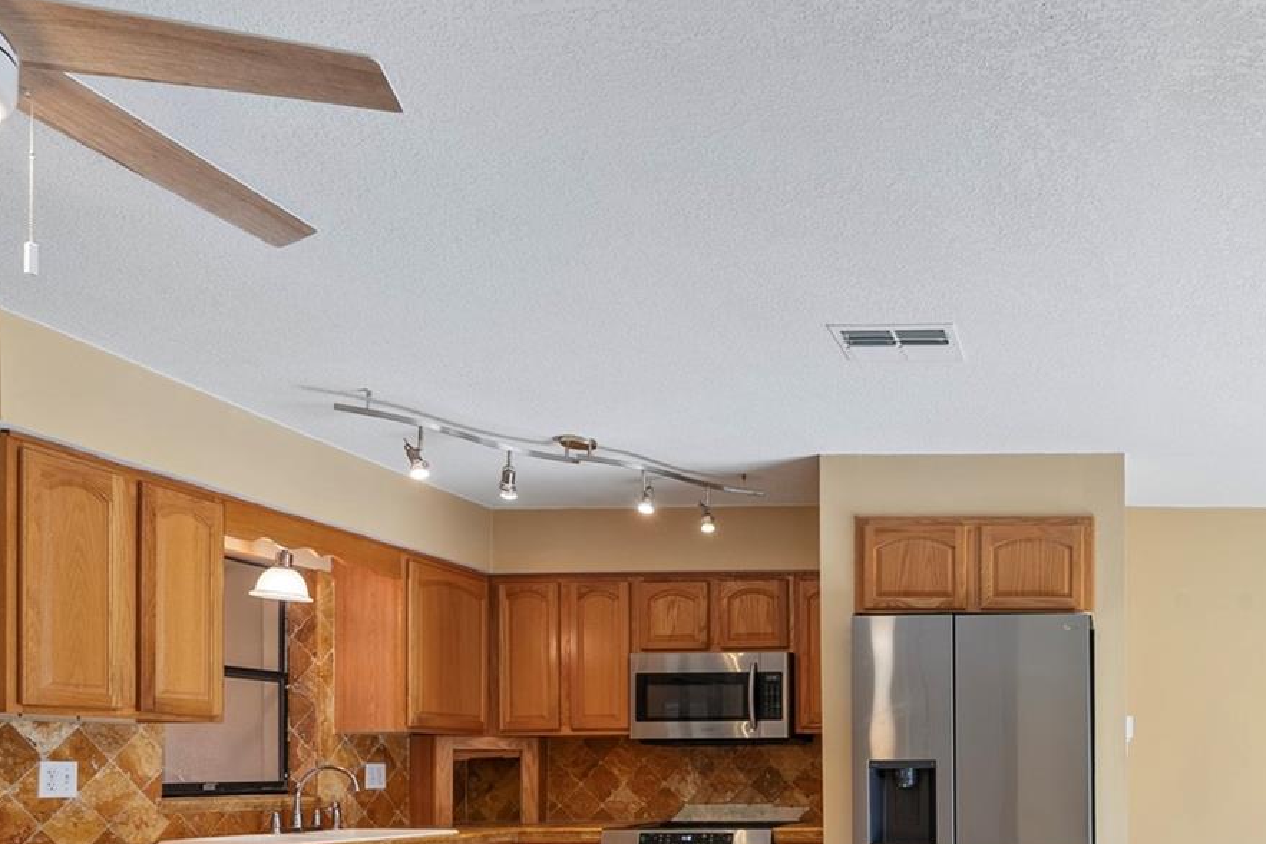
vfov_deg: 41.5
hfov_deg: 56.0
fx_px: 1020
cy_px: 754
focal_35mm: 29
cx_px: 1114
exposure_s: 1/2.5
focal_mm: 16
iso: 250
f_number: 8
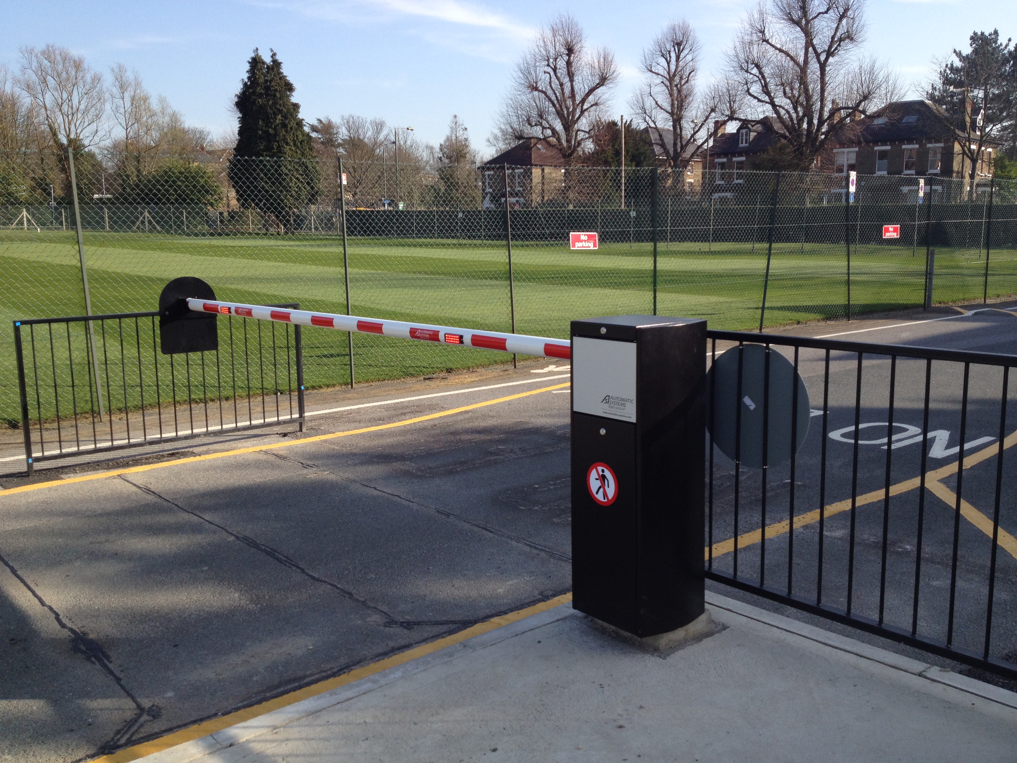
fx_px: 1028
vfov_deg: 40.7
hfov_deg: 52.6
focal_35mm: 35
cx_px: 508
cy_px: 382
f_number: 2.4
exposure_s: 1/935
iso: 50
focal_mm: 4.28
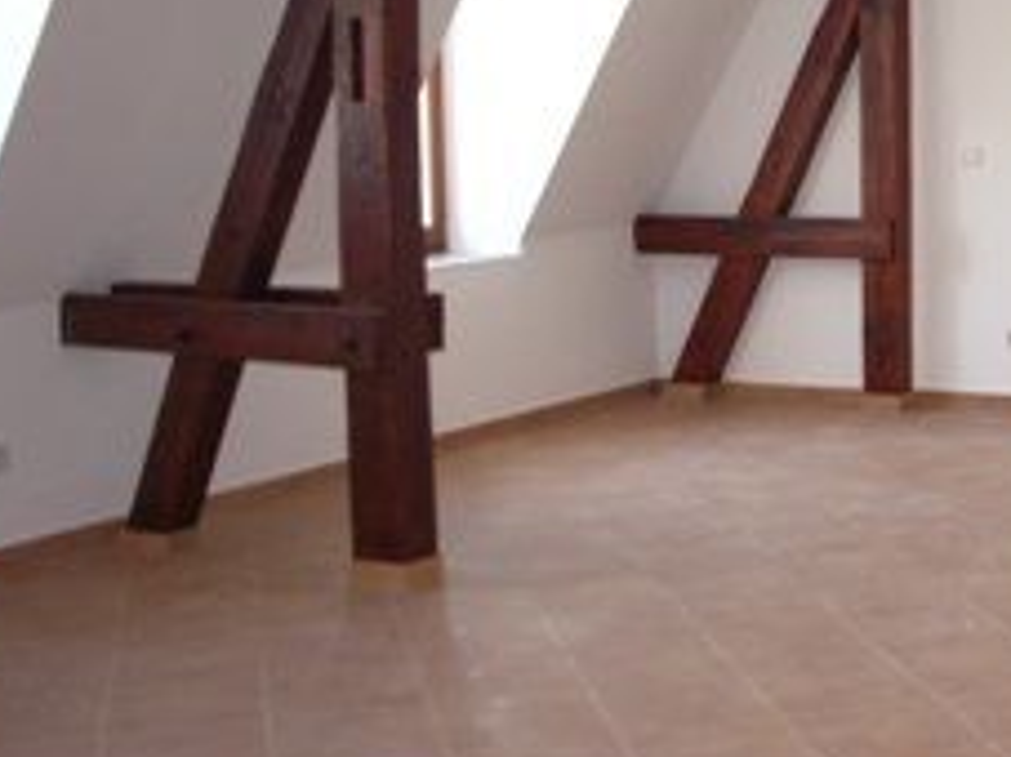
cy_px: 285
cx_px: 931
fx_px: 2014
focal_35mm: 69
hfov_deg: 27.1
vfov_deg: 21.2
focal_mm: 5.8
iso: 160
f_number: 2.6
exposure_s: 1/40
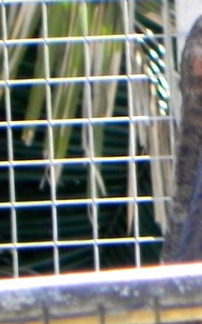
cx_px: 339
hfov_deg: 0.5
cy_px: 148
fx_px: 23349
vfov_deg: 0.8
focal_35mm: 2649
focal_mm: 120
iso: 160
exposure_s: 1/91.6
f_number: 5
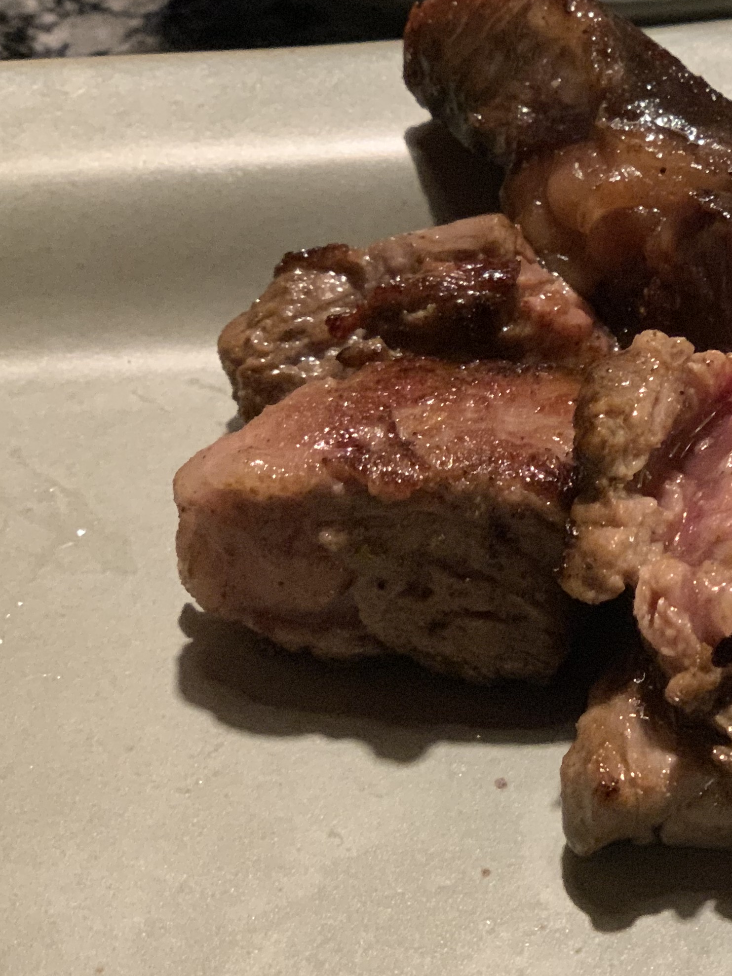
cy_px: 462
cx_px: 758
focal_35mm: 106
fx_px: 2989
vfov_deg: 18.5
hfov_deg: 13.7
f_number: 2.4
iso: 640
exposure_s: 1/30
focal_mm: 6
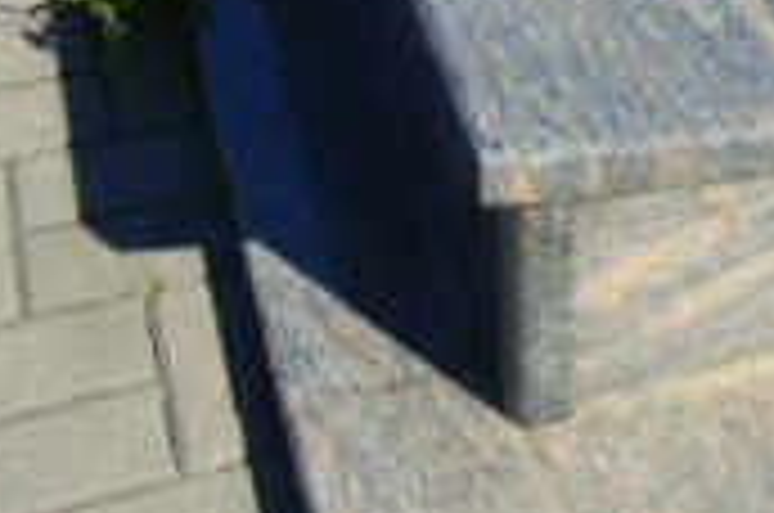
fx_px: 2082
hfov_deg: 20.6
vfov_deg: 12.6
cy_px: -464
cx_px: 720
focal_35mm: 97
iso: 80
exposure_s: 1/640
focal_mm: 4.4
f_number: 3.4
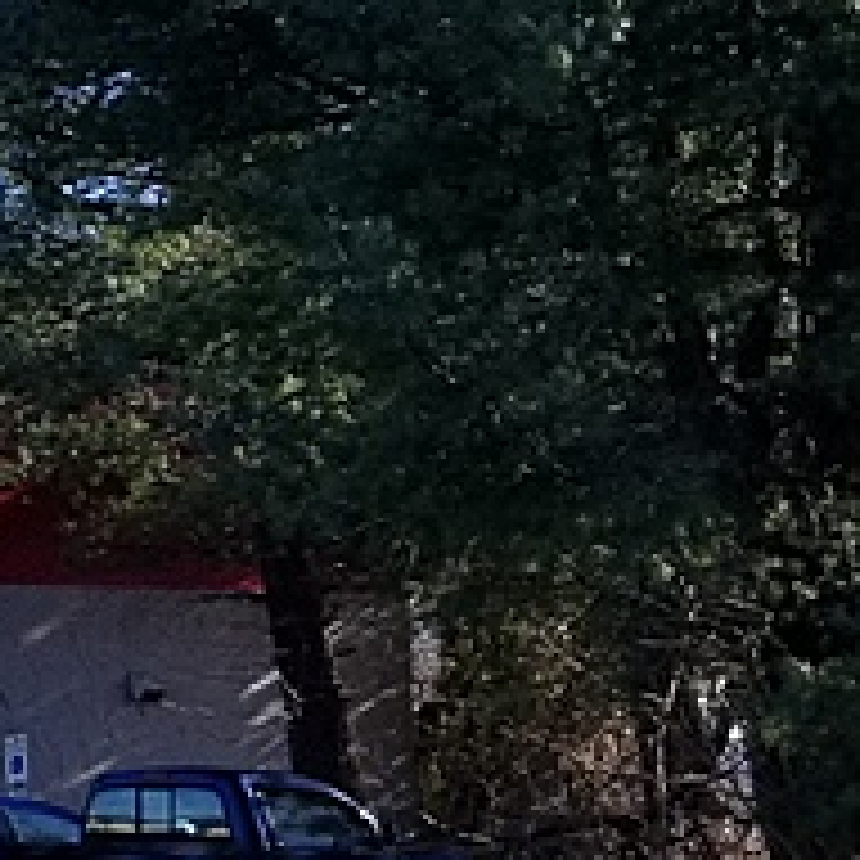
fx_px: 3457
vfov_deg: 14.2
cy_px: 455
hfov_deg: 11.8
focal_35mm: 123
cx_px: -1121
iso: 50
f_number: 1.7
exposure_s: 1/1680
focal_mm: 4.25
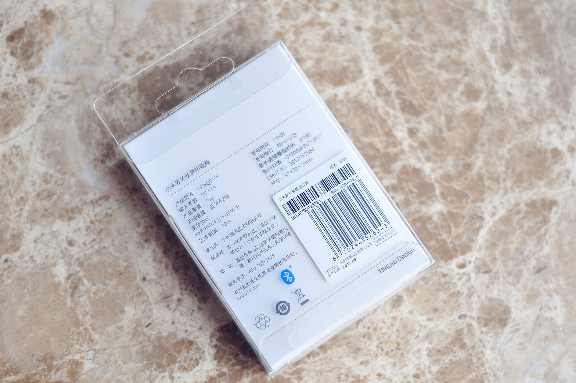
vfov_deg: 18.1
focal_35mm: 75
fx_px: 1198
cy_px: 192
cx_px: 288
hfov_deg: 27.0
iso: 200
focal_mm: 50
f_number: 2.2
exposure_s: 1/250
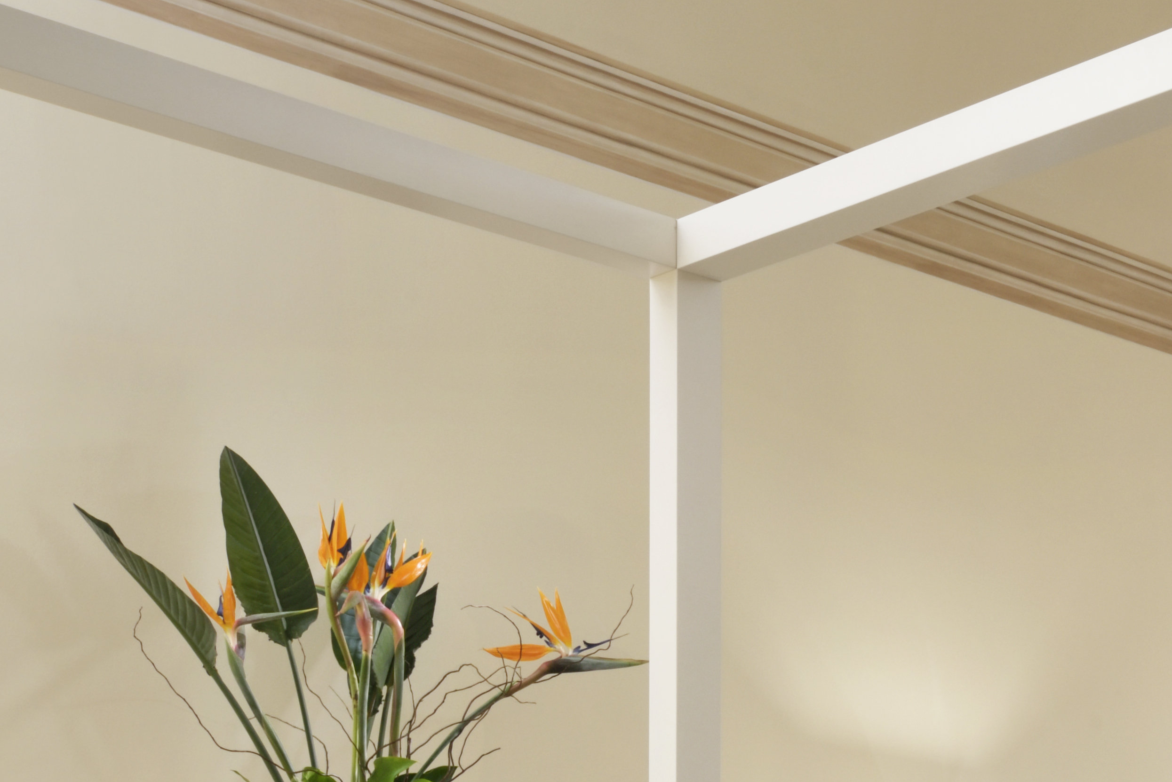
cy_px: 1003
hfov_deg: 26.0
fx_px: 2117
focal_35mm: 65
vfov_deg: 19.4
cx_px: 1558
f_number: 13
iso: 200
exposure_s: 1/4
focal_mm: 22
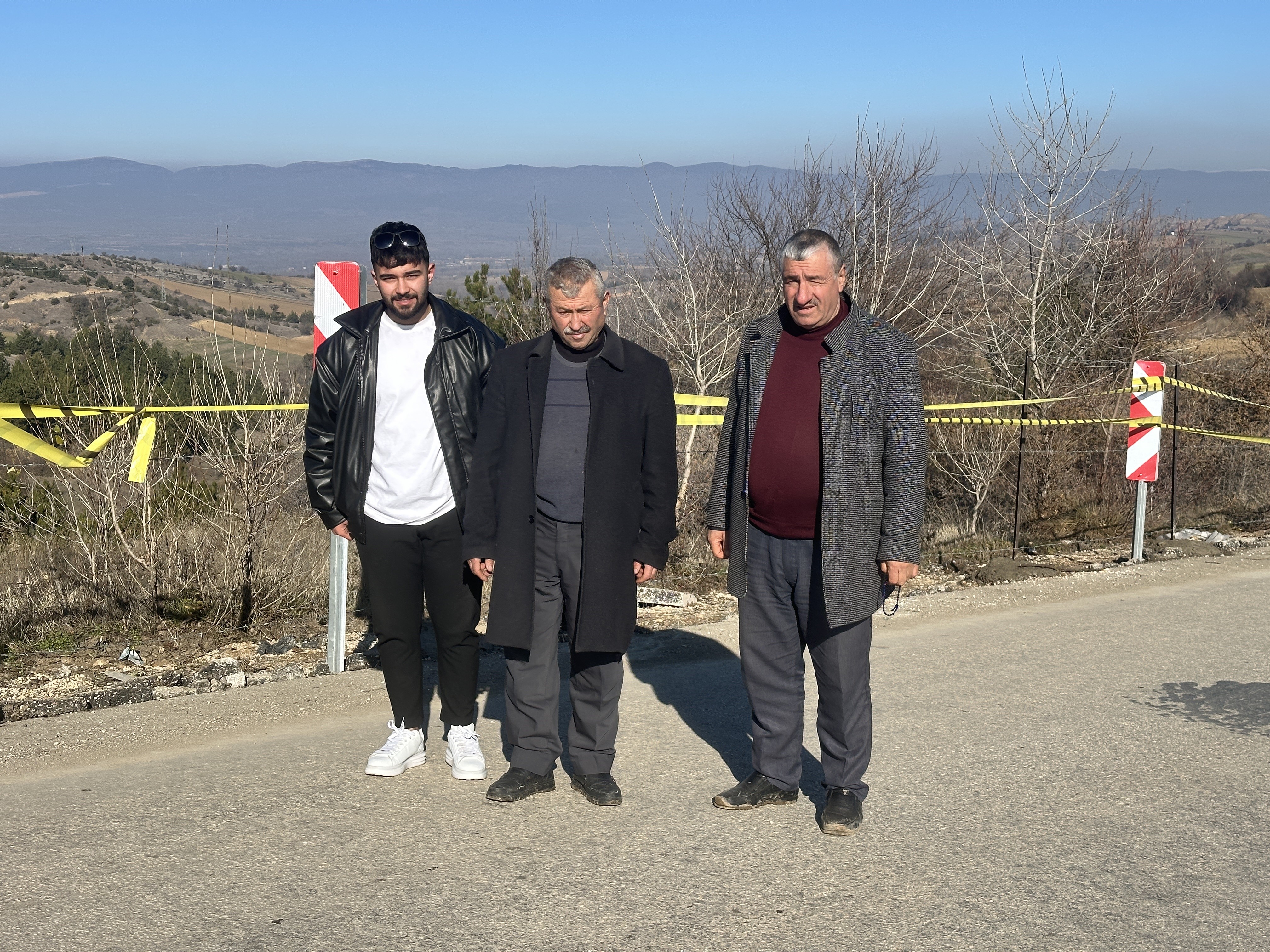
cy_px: 476
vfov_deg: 30.3
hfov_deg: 39.7
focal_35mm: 48
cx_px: 635
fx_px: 1761
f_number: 1.78
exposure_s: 1/4566
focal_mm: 6.86
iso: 64
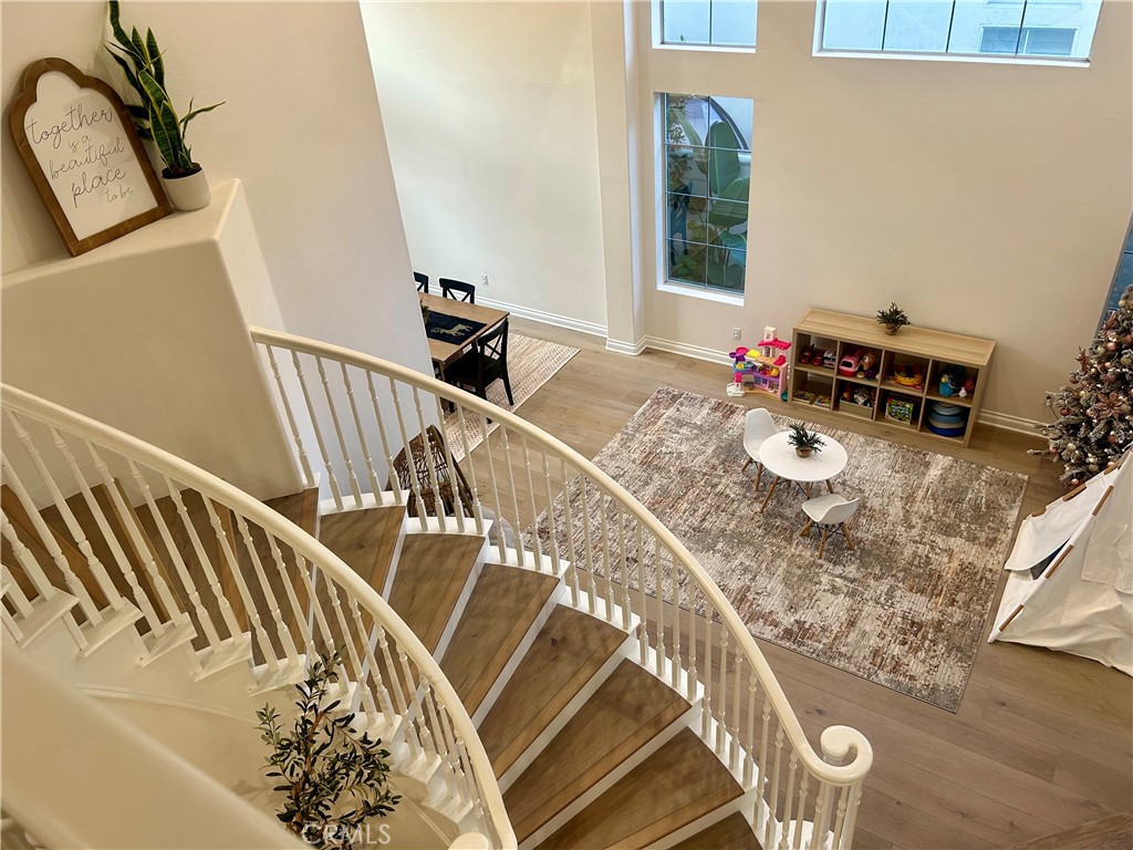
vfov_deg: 53.1
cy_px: 425
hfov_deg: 67.3
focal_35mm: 26
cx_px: 566
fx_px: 851
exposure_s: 1/120
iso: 100
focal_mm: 5.7
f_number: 1.5
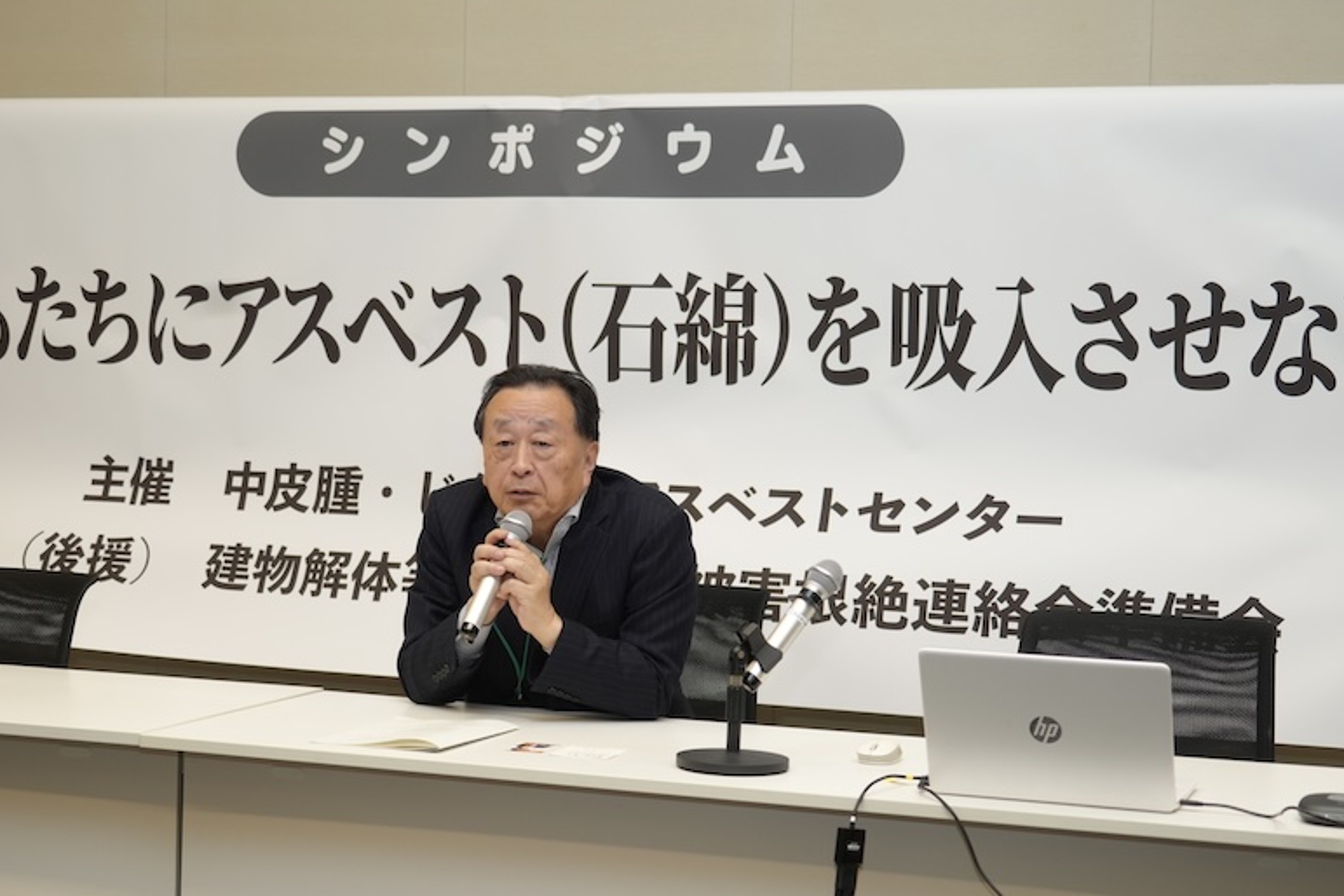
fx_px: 2277
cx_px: 626
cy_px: 478
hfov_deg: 32.9
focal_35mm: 61
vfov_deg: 22.3
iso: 640
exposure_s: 1/160
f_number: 4.5
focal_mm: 49
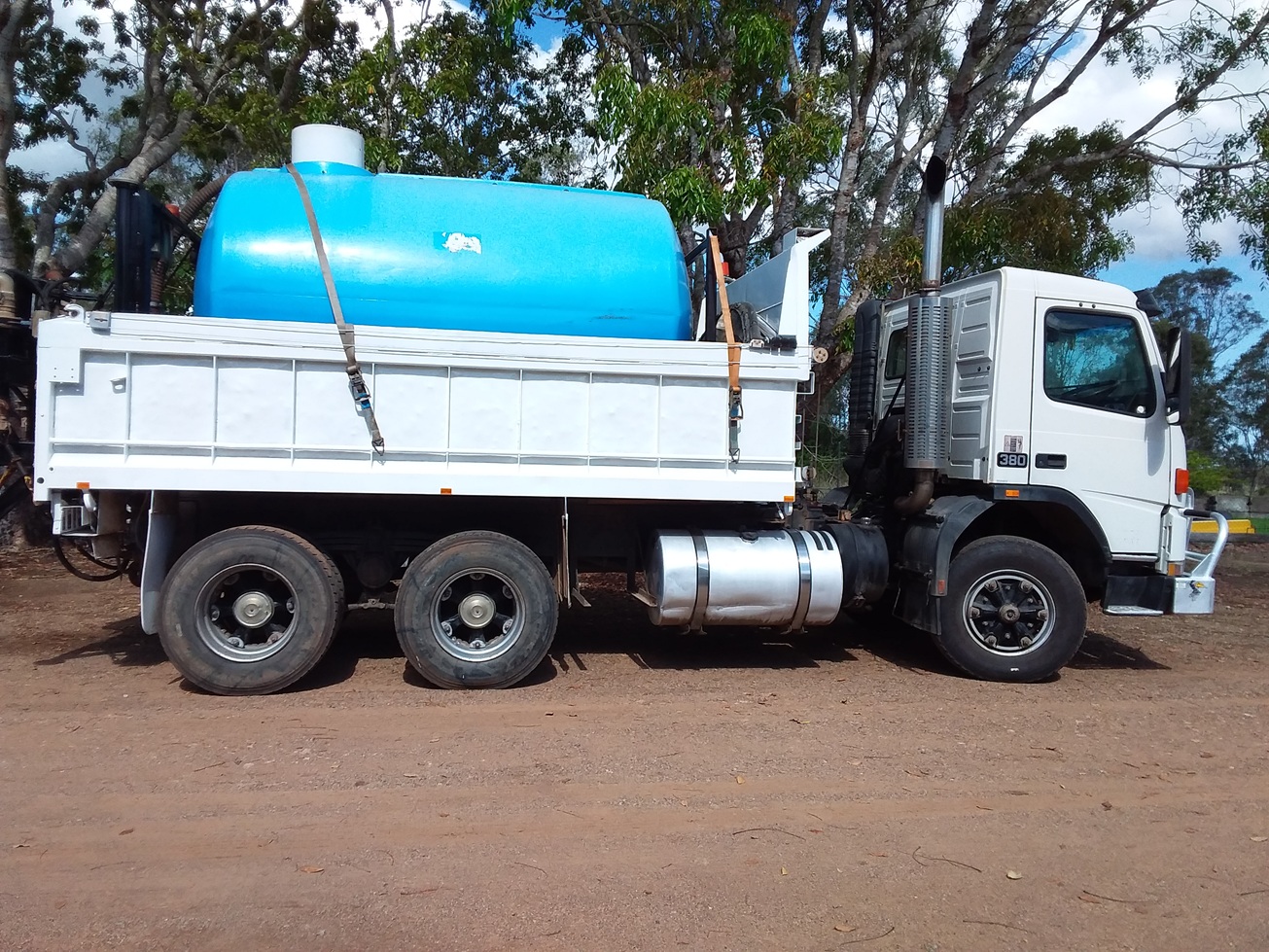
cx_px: 634
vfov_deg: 49.8
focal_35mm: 28
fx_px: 1027
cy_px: 476
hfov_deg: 63.4
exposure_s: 1/1308
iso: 40
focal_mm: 2.91
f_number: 1.9
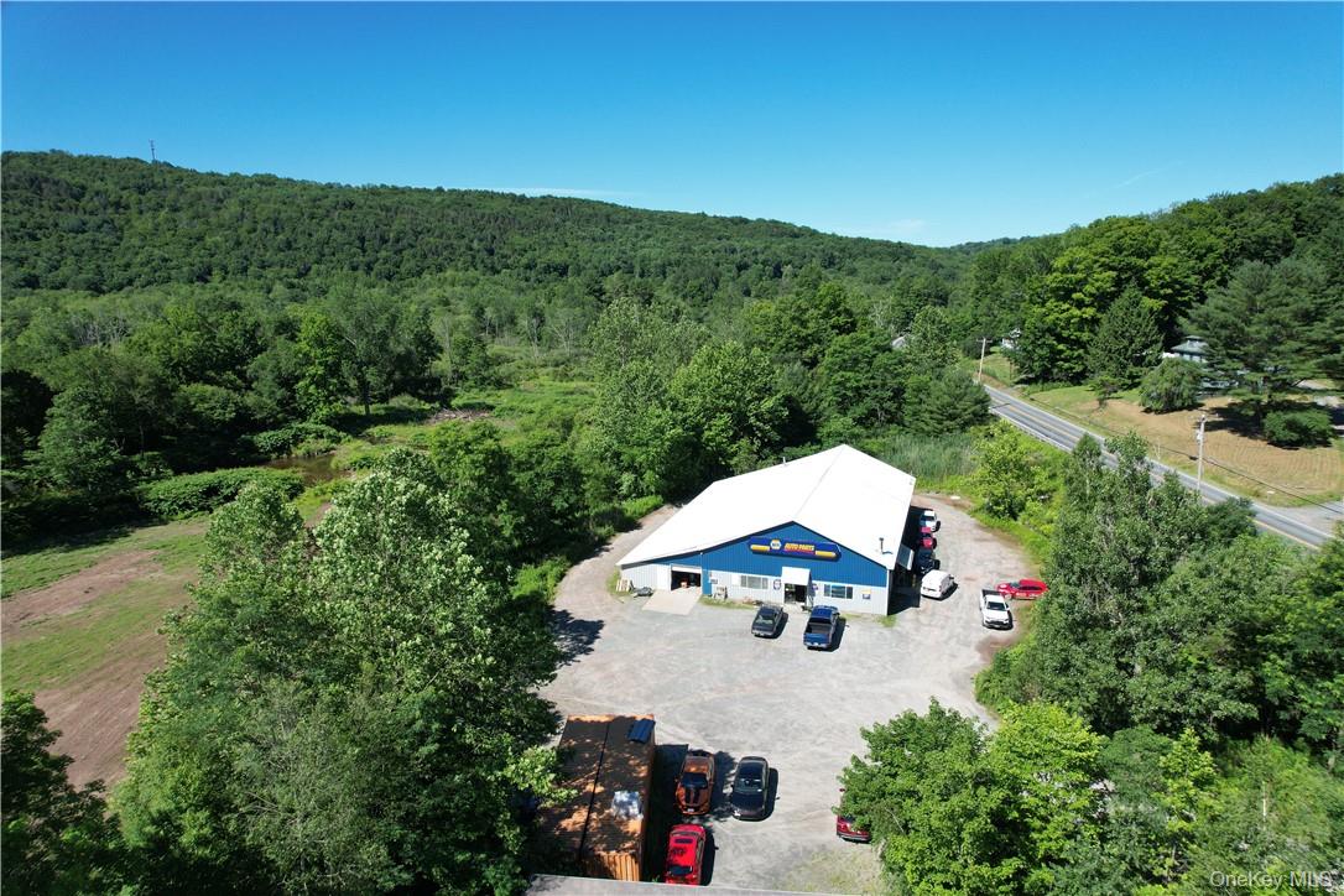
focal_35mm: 22
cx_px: 672
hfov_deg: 78.6
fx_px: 821
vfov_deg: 57.2
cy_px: 448
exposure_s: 1/1500
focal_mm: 8.38
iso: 100
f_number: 2.8
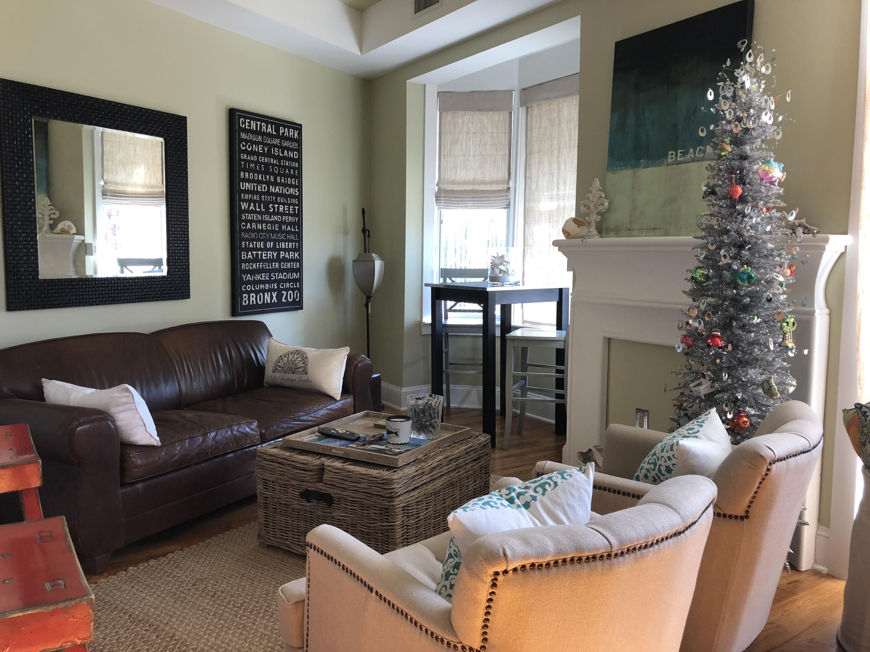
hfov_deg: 63.4
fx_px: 704
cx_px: 435
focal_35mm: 28
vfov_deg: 49.7
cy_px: 326
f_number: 1.8
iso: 25
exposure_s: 1/30
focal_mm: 3.99
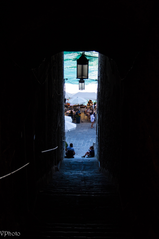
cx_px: 80
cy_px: 120
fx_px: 348
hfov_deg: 25.8
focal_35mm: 52
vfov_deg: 37.9
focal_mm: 35
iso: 100
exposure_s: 1/160
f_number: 4
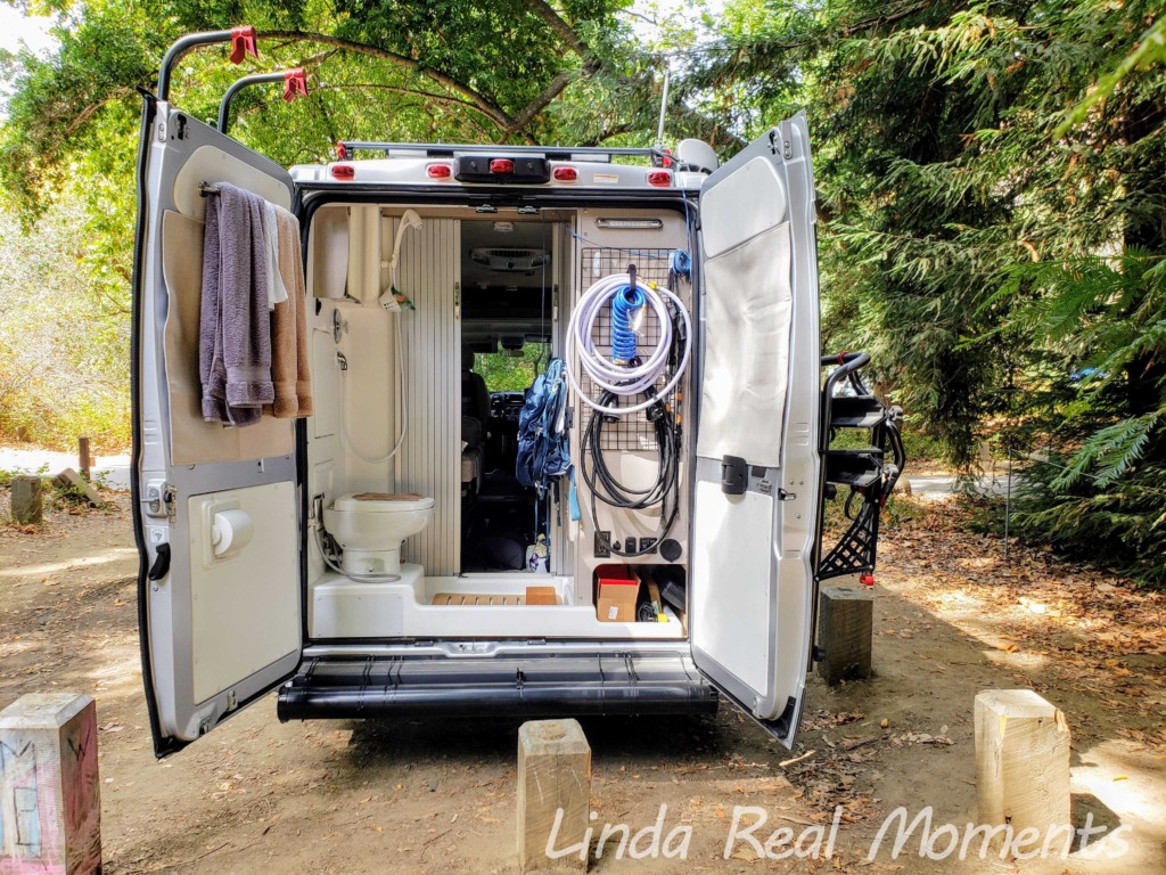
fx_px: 876
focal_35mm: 26
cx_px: 583
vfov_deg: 53.1
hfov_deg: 67.3
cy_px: 438
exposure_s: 1/120
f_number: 2.4
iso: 80
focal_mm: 4.3
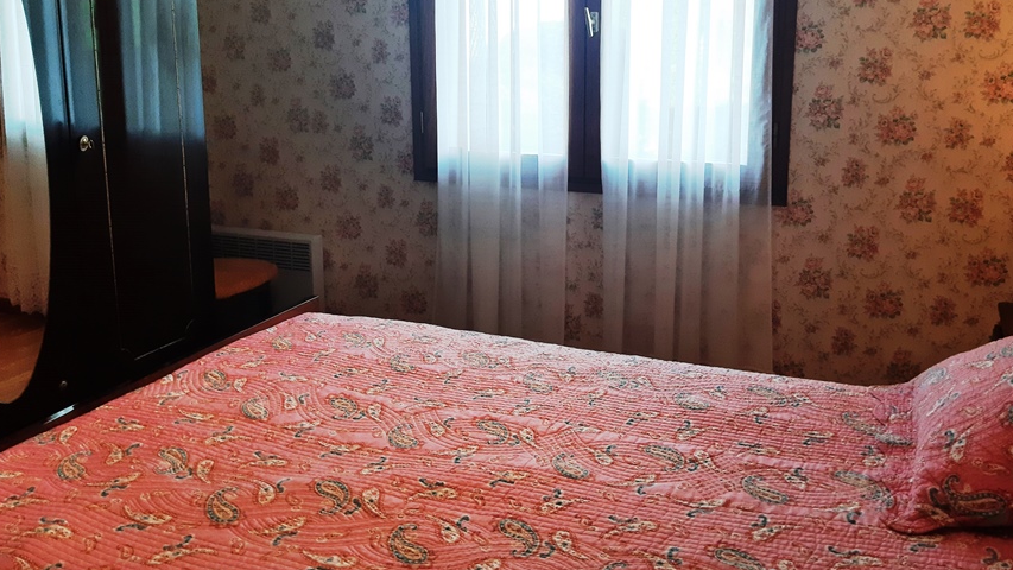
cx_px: 533
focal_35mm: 34
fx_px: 913
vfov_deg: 34.4
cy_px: 200
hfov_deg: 58.0
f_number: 1.7
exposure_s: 1/50
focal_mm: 3.93
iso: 64
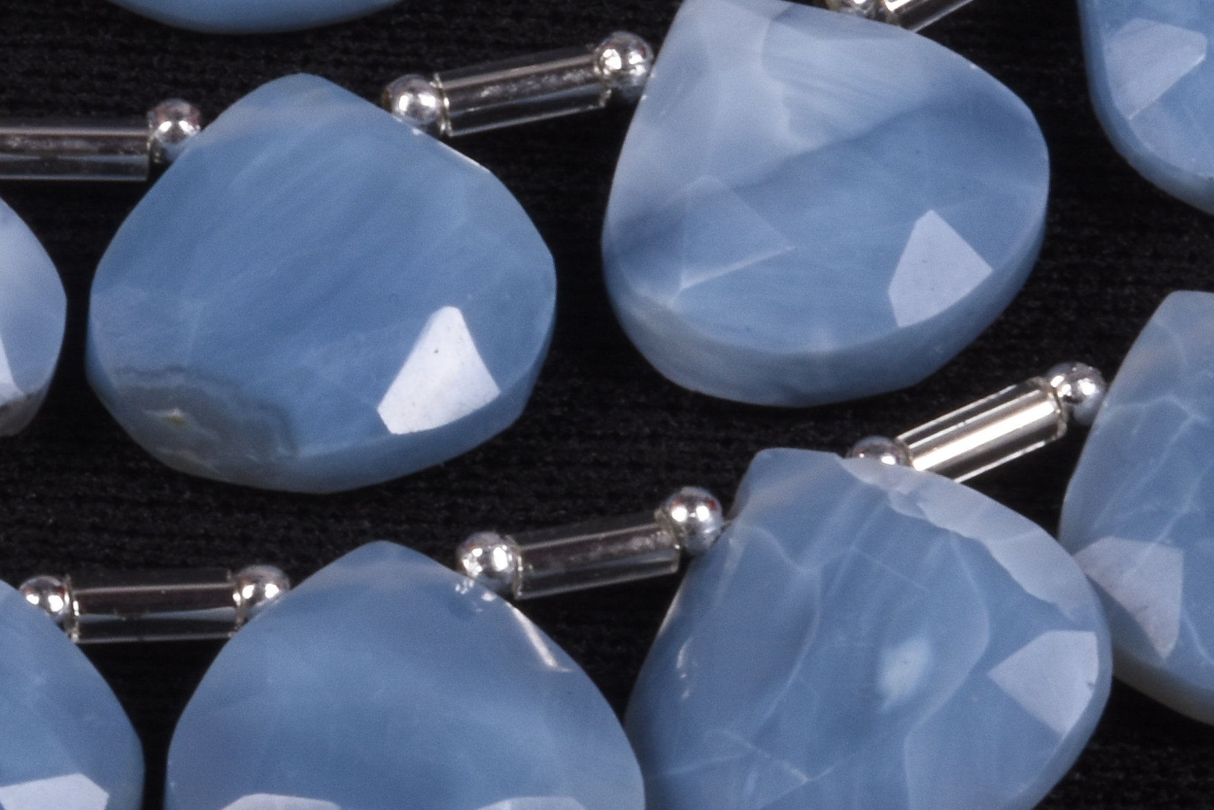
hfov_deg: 3.6
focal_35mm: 576
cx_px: 188
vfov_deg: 2.4
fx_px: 19424
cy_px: 180
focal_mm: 112
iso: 250
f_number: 32
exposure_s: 1/125
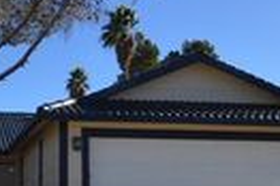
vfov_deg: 21.5
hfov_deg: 29.3
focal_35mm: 63
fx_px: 489
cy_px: 120
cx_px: -17
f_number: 9
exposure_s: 1/200
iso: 100
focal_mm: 11
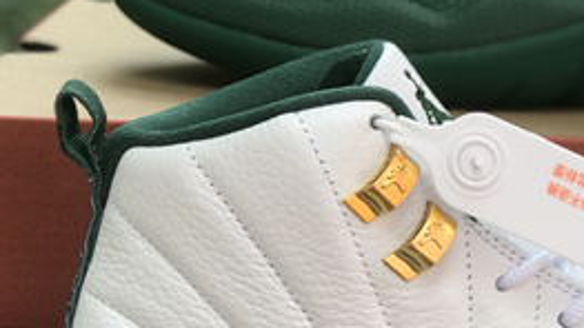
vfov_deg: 6.9
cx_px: 573
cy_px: 163
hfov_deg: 12.2
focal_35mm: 175
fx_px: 2710
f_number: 2.8
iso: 20
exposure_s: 1/127
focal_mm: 6.6
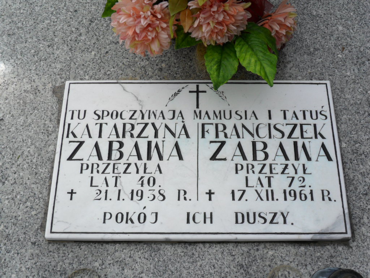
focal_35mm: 52
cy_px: 139
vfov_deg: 28.0
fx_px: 556
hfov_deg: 36.8
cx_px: 185
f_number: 5
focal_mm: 9.3
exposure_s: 1/750
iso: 100
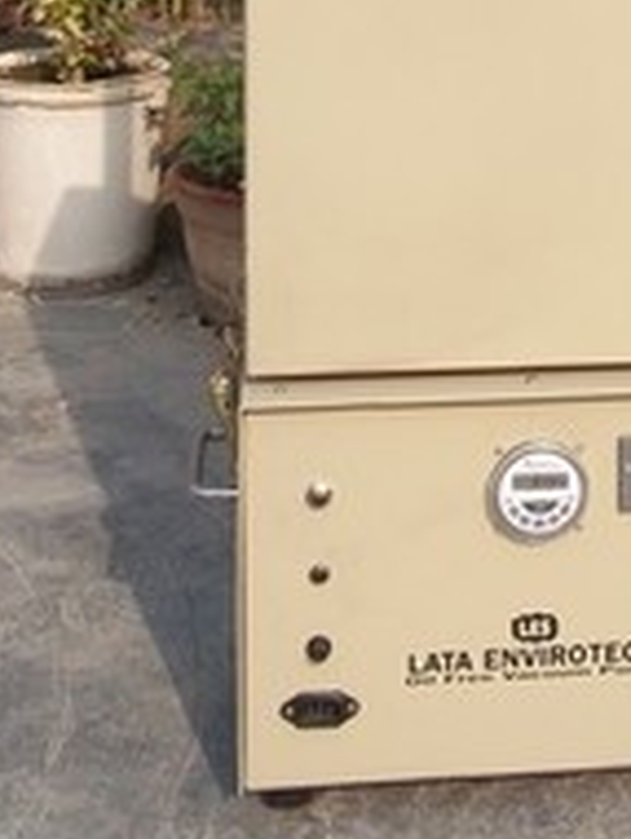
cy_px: -172
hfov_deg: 17.4
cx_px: 558
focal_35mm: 84
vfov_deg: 21.6
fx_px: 2037
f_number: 5.5
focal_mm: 5.7
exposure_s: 1/320
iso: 80
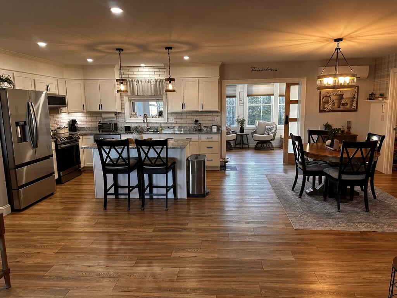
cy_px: 149
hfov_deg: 71.6
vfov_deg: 56.8
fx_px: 275
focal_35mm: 24
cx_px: 198
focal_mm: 6.86
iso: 200
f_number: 1.78
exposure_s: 1/120
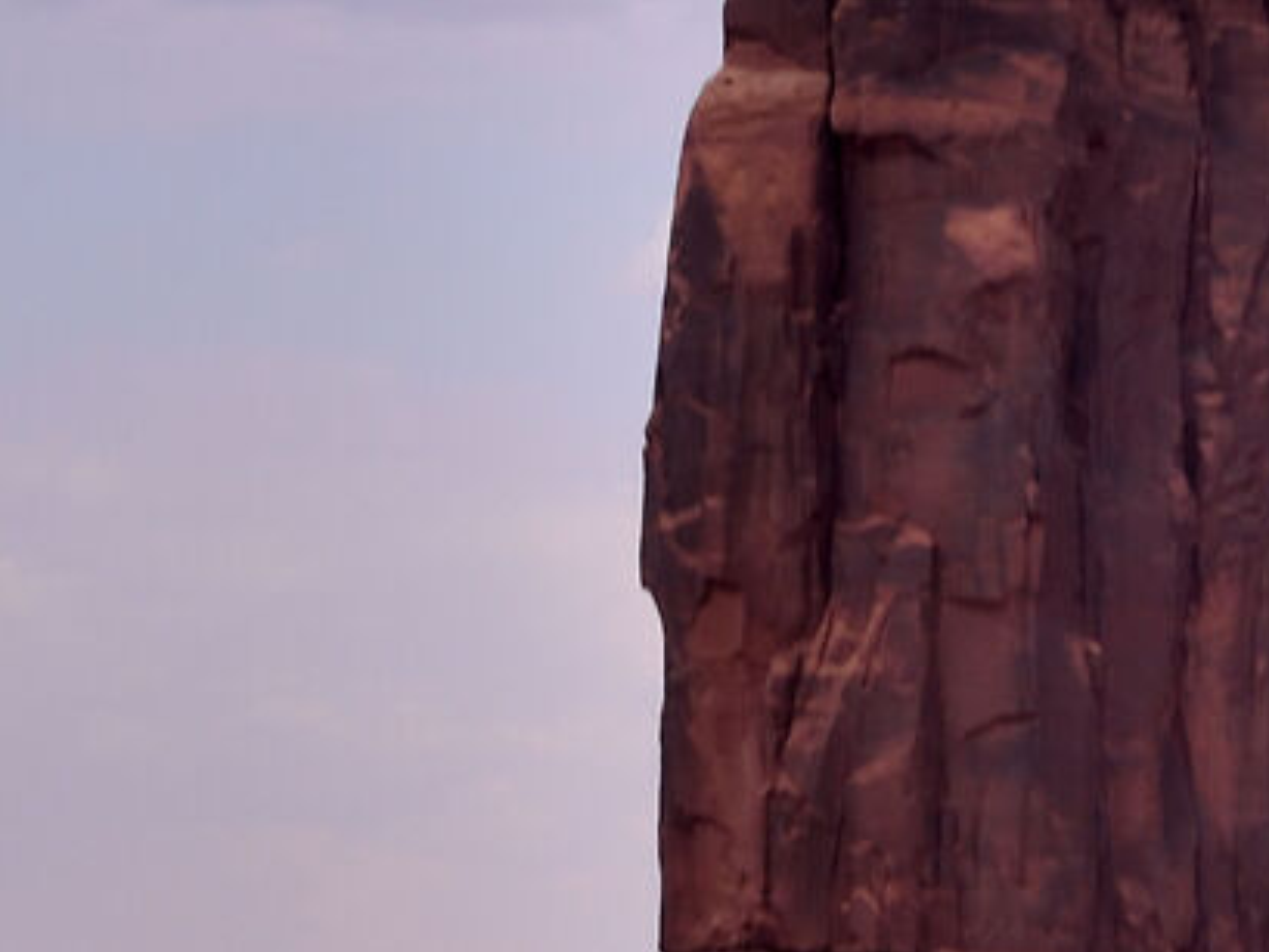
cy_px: 1141
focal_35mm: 395
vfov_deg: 3.8
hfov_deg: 4.8
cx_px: 3522
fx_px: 14485
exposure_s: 1/200
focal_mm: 70
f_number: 14
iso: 200
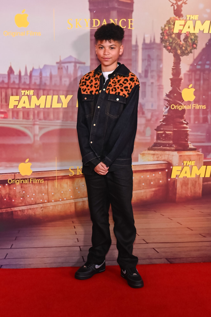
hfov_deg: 42.3
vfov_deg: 60.3
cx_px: 106
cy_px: 158
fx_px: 273
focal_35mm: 31
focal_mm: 31
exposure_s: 1/200
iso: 1600
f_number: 4.5
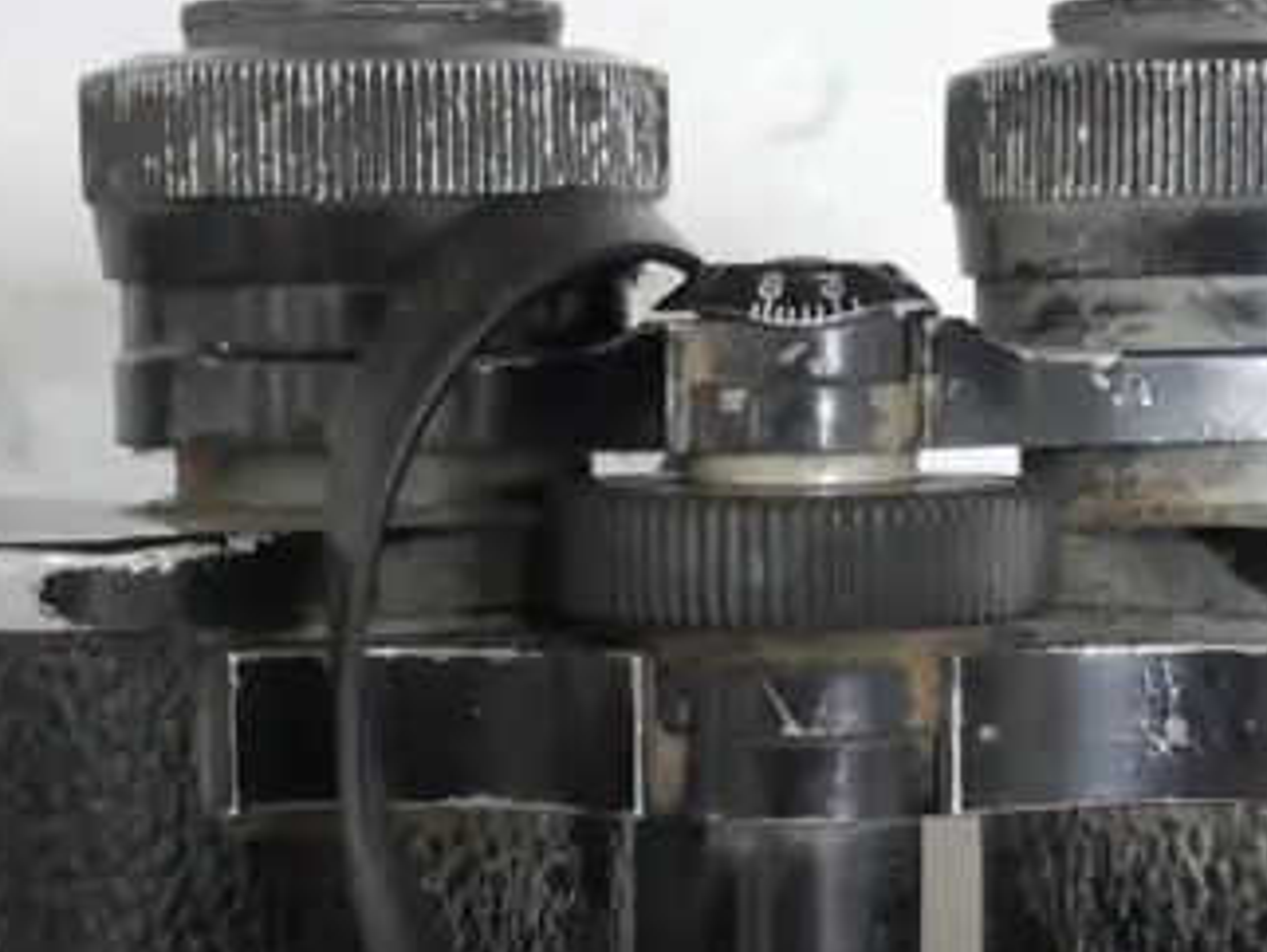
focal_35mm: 108
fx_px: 3956
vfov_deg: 13.3
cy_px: 1194
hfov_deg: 18.2
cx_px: 732
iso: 3200
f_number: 4
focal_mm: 17
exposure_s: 1/60
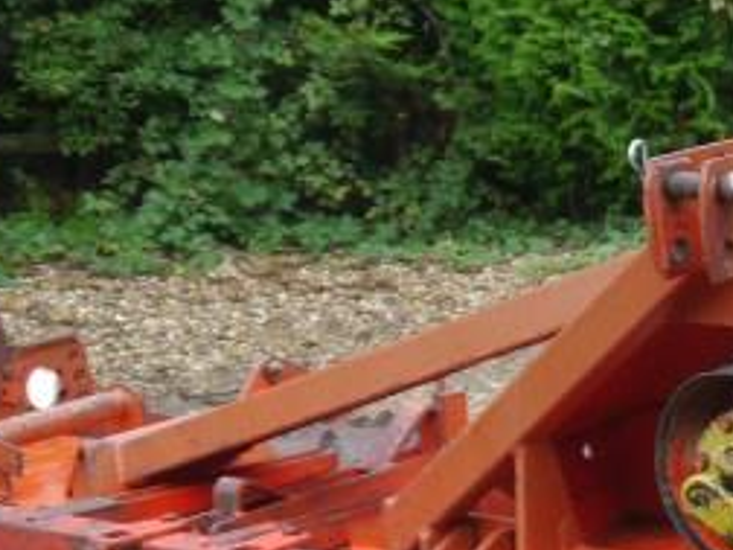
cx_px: 1120
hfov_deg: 14.1
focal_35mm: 130
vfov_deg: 11.3
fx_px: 2753
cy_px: 579
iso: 160
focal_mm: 16
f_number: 3.9
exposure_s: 1/60
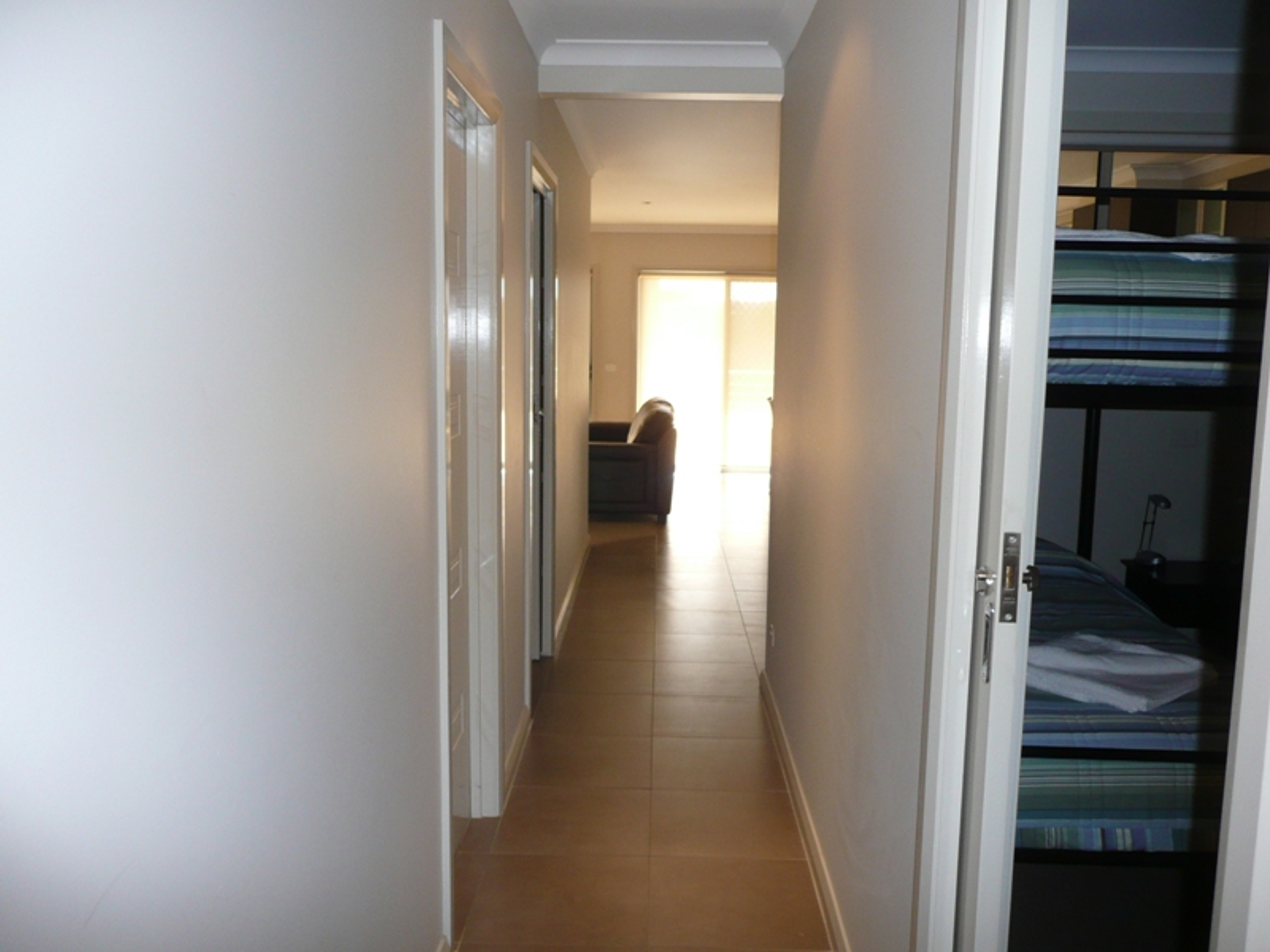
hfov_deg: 63.4
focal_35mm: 28
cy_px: 476
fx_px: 1027
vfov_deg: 49.7
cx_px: 635
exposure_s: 1/30
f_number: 3.3
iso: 160
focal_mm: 4.6
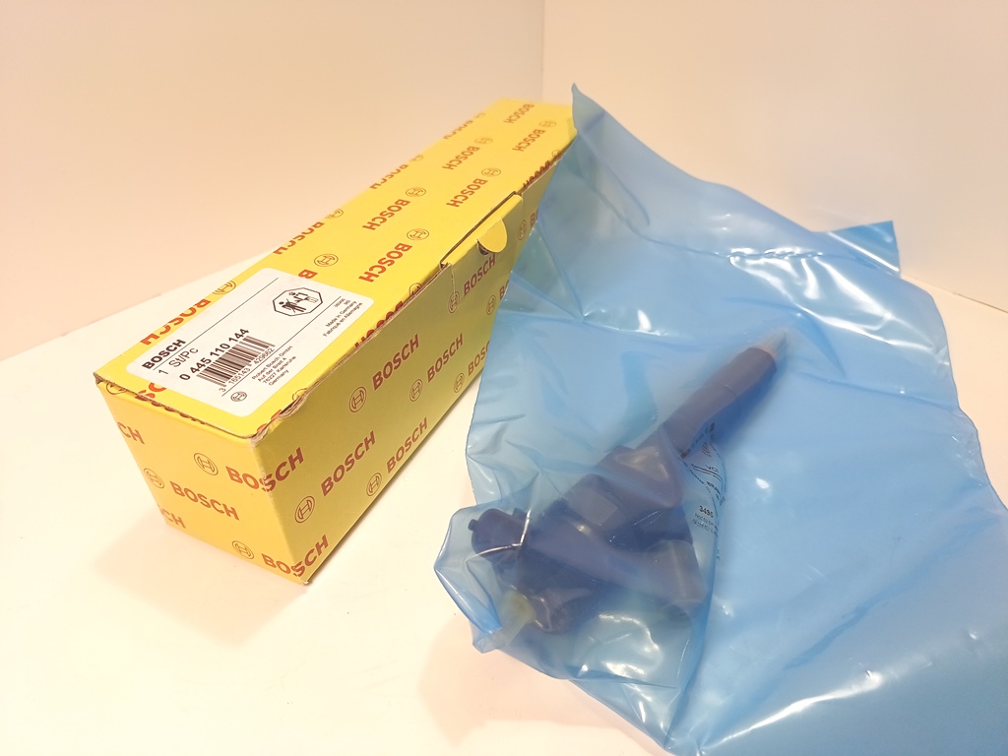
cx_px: 504
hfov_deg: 73.9
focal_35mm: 23
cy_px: 378
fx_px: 670
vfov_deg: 58.9
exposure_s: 1/50
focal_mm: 5.06
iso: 50
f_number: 1.8
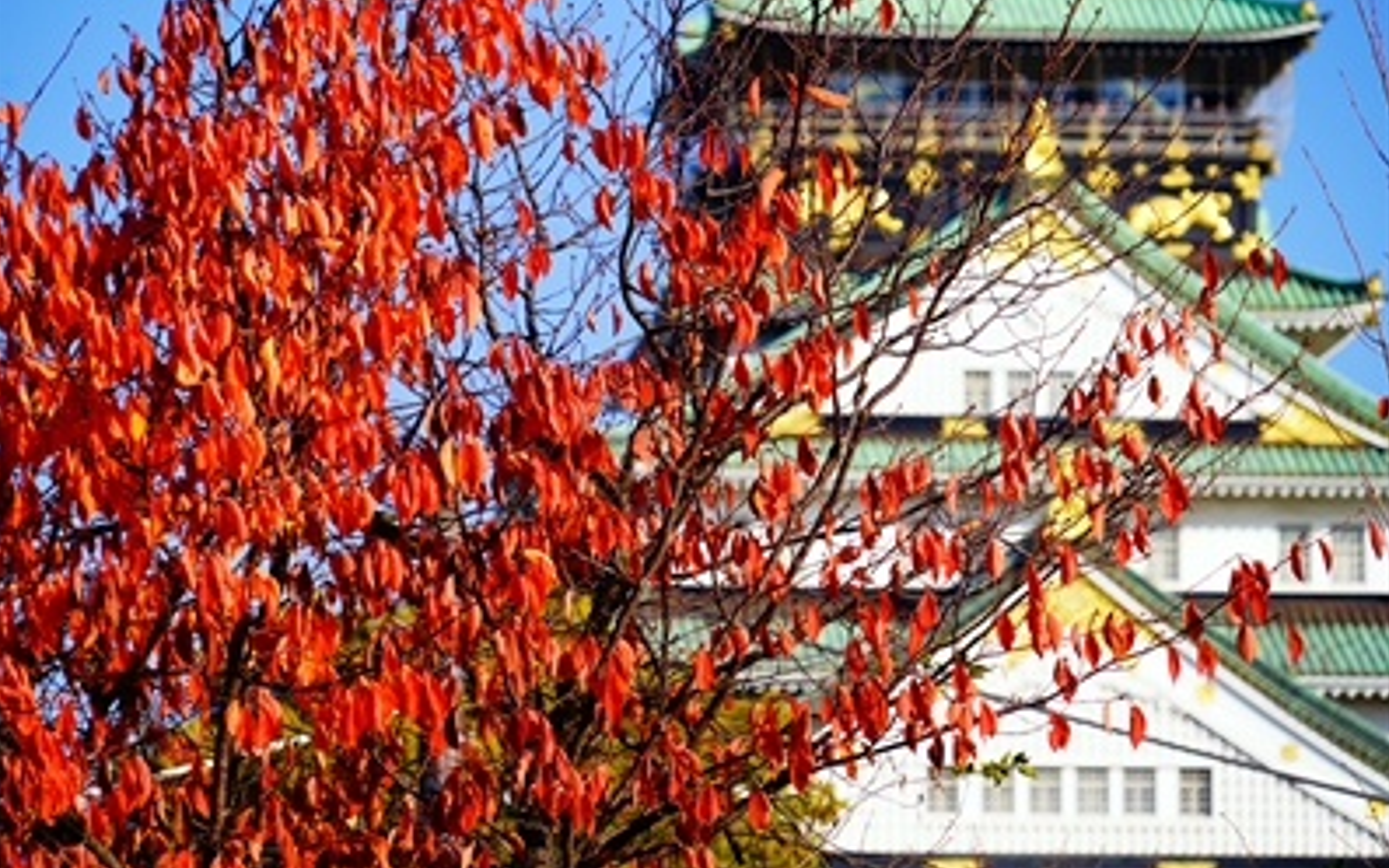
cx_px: 693
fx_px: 7267
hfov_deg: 10.9
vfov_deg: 6.8
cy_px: 408
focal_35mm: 192
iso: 100
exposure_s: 1/250
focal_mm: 187
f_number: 6.7
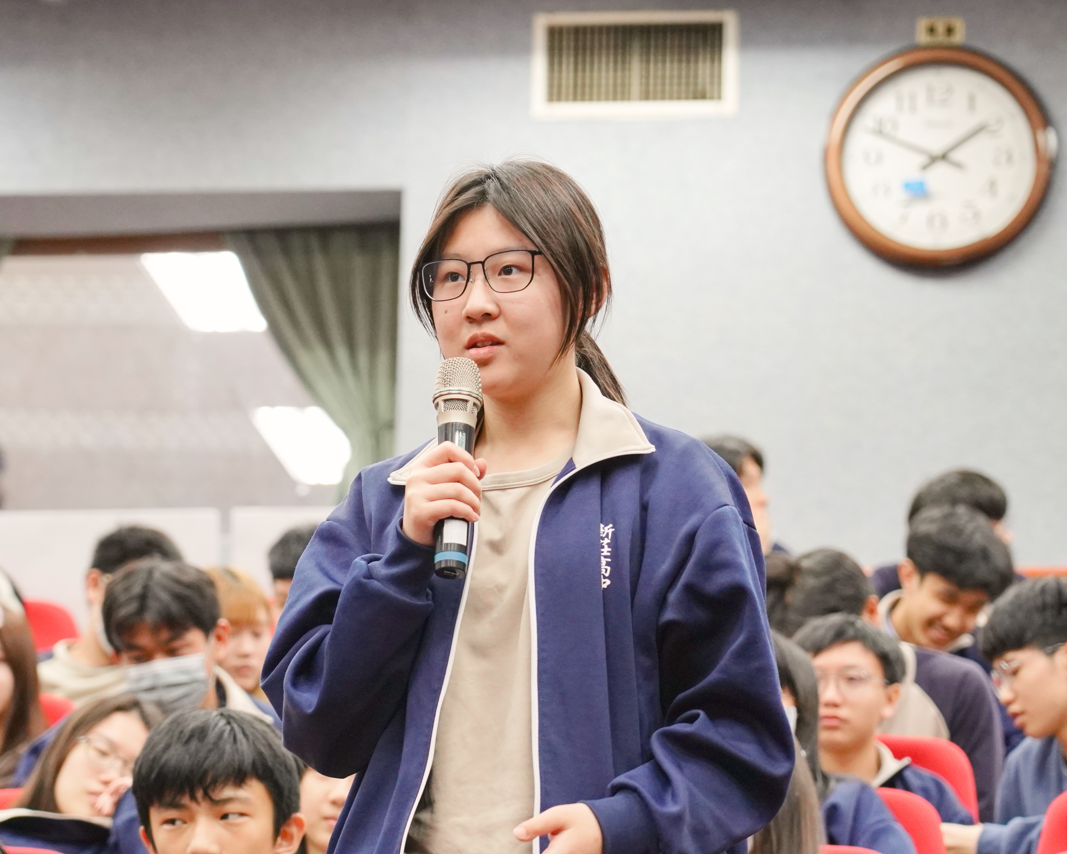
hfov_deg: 10.9
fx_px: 5590
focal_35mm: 177
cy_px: 427
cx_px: 556
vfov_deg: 8.7
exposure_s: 1/125
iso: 2500
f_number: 4.5
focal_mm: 105
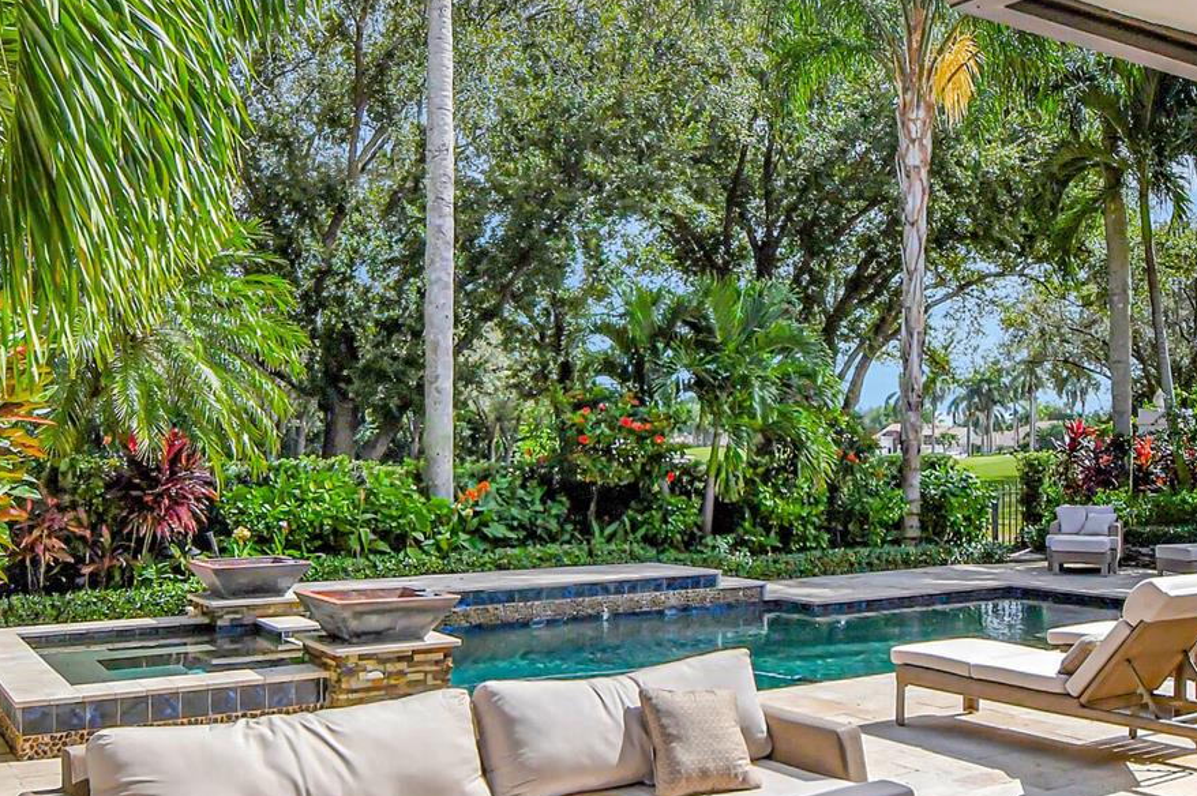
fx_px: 1163
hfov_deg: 54.2
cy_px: 478
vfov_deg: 37.6
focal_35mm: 35
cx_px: 693
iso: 1000
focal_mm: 10
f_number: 8
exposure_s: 1/4000
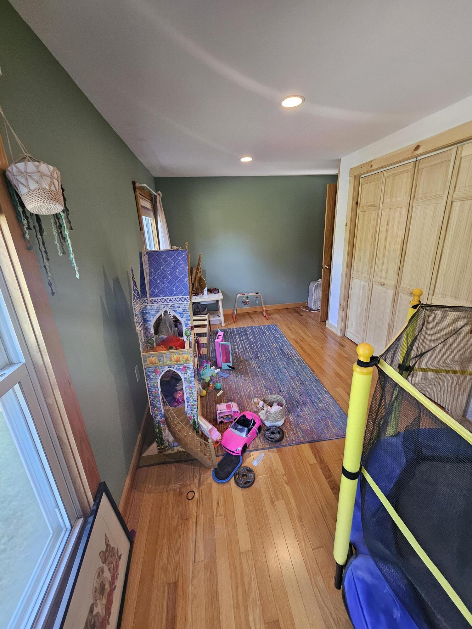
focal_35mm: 13
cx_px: 236
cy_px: 314
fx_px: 236
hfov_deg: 89.9
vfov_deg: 106.2
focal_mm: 1.74
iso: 160
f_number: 2.2
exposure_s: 1/60
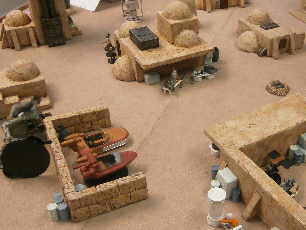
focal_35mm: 45
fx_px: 398
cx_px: 206
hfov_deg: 41.5
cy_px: 120
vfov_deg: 32.2
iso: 400
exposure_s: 1/160
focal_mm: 4.7
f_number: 2.8
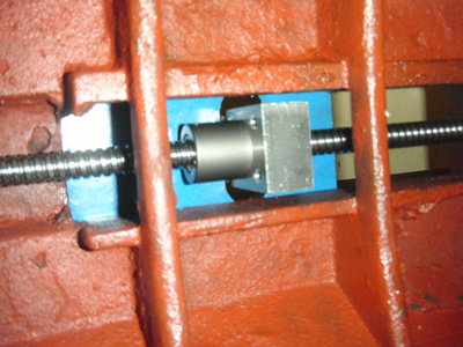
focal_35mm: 38
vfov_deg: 37.7
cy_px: 174
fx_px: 508
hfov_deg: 49.0
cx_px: 232
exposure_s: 1/40
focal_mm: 6.66
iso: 400
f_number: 3.9
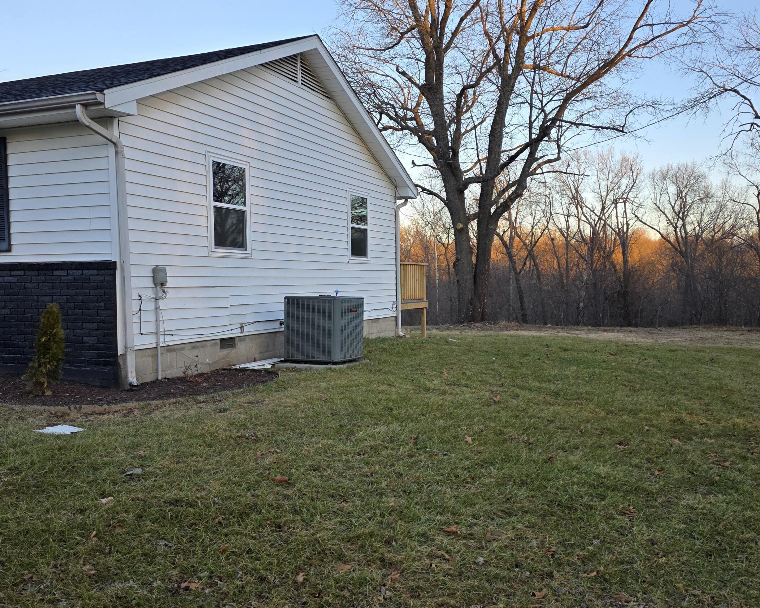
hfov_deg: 55.6
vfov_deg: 45.8
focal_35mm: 32
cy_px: 319
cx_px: 414
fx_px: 720
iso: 50
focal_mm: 6.3
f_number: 1.7
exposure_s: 1/359
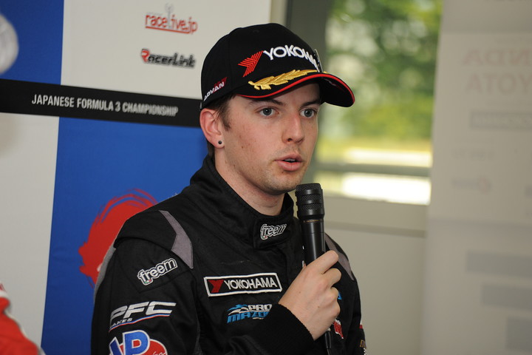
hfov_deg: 10.3
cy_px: 178
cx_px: 266
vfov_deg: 6.9
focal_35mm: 200
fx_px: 2955
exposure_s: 1/250
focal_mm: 200
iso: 800
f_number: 5.6
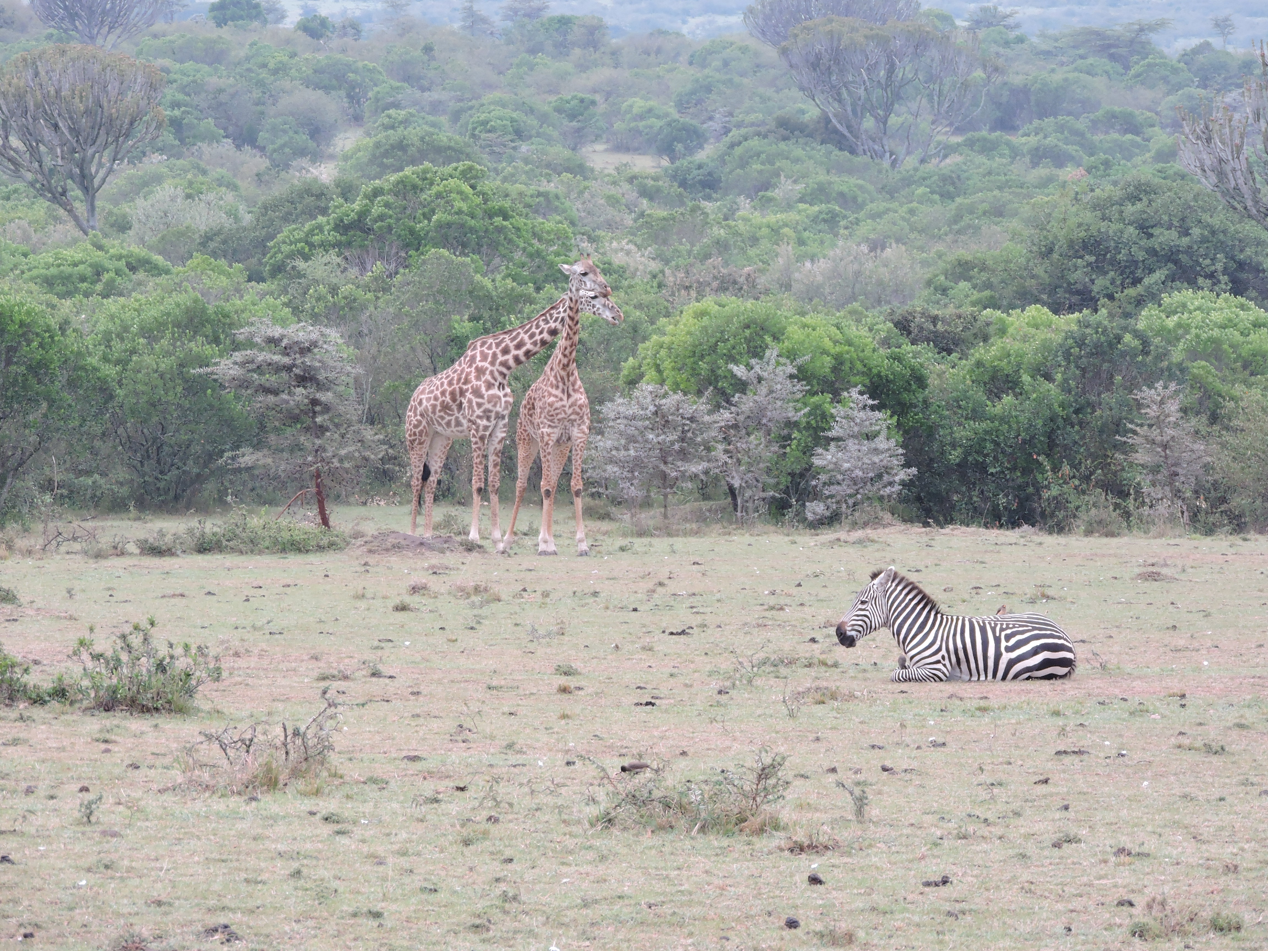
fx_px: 8242
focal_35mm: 225
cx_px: 634
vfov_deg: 6.6
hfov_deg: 8.8
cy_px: 476
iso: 400
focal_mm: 40.1
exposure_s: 1/80
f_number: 4.6
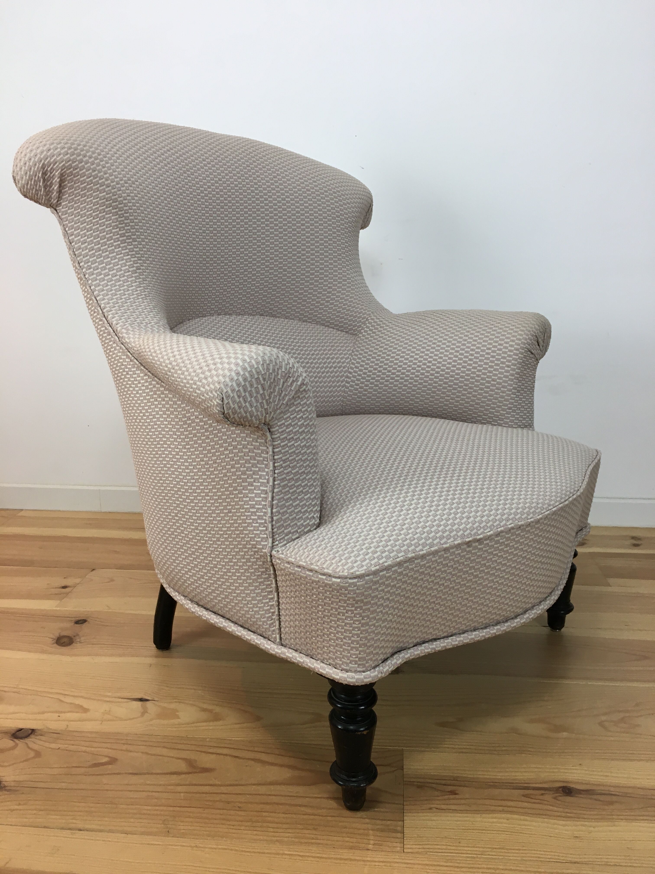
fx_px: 732
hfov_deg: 48.2
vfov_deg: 61.7
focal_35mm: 29
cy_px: 437
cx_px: 328
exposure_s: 1/33
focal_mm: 4.15
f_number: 2.2
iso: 32
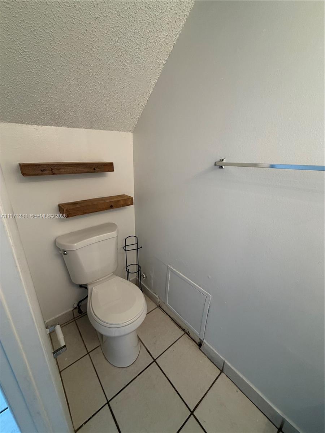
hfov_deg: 85.7
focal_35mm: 14
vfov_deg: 102.1
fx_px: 175
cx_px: 162
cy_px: 216
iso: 160
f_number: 2.2
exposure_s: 1/60
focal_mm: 2.22
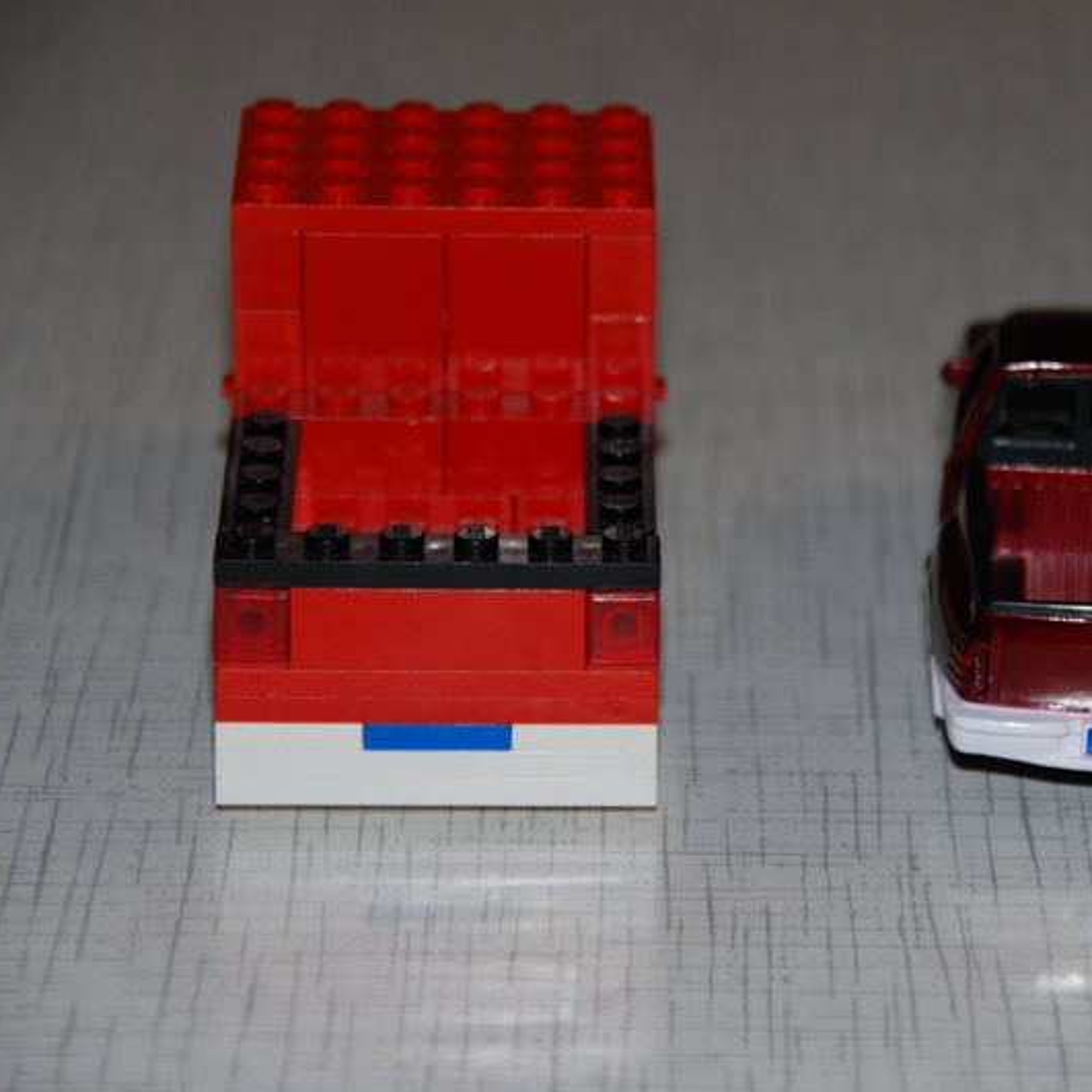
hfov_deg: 9.6
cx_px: 767
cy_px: 547
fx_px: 6519
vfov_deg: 9.6
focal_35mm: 183
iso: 400
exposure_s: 1/60
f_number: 5.6
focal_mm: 95
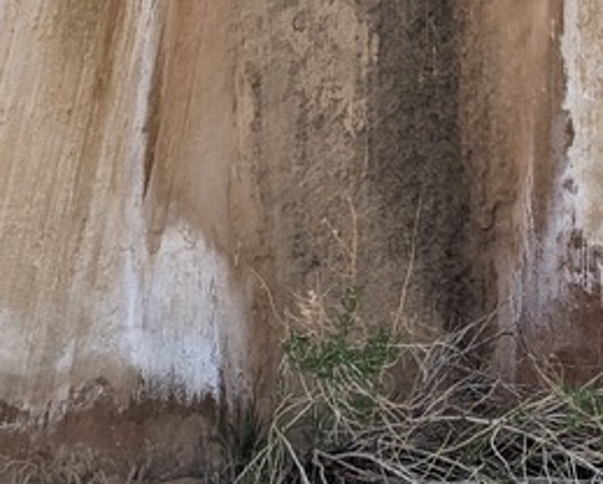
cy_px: -305
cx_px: 319
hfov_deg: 18.4
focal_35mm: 104
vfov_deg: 13.7
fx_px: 1859
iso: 49
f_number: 1.8
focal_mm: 4.44
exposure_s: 1/1957
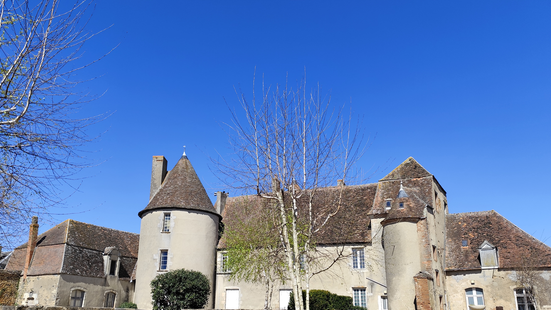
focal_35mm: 26
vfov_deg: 43.7
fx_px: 380
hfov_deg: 71.9
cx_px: 269
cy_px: 211
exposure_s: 1/679
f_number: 1.65
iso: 50
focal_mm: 6.14
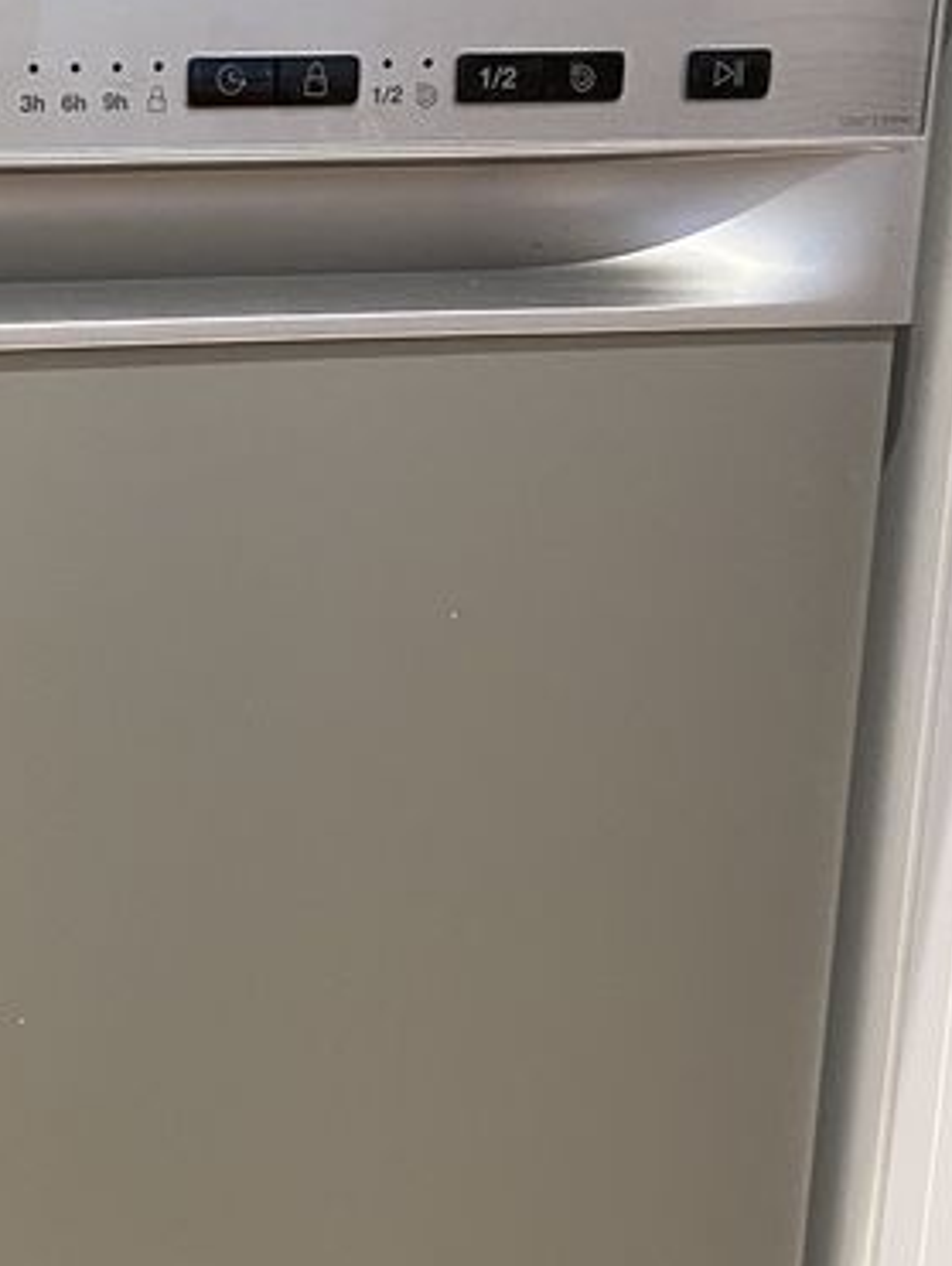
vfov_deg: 26.9
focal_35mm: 70
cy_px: 1123
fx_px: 2562
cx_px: -280
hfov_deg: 19.4
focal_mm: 4.25
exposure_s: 1/50
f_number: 1.8
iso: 250
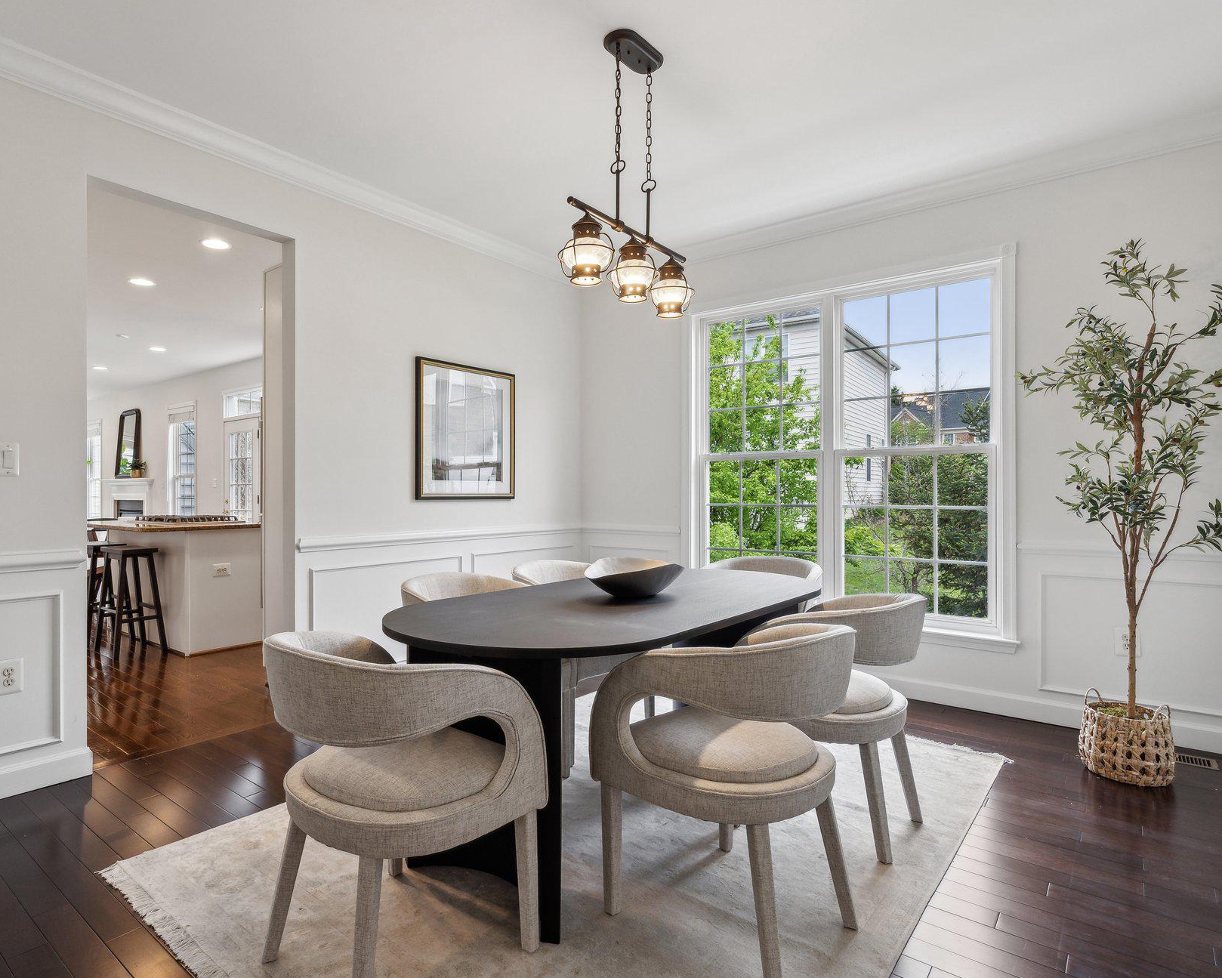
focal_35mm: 19
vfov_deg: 70.8
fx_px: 687
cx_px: 523
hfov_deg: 82.8
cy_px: 469
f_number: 8
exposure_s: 1/15
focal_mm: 16
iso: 200
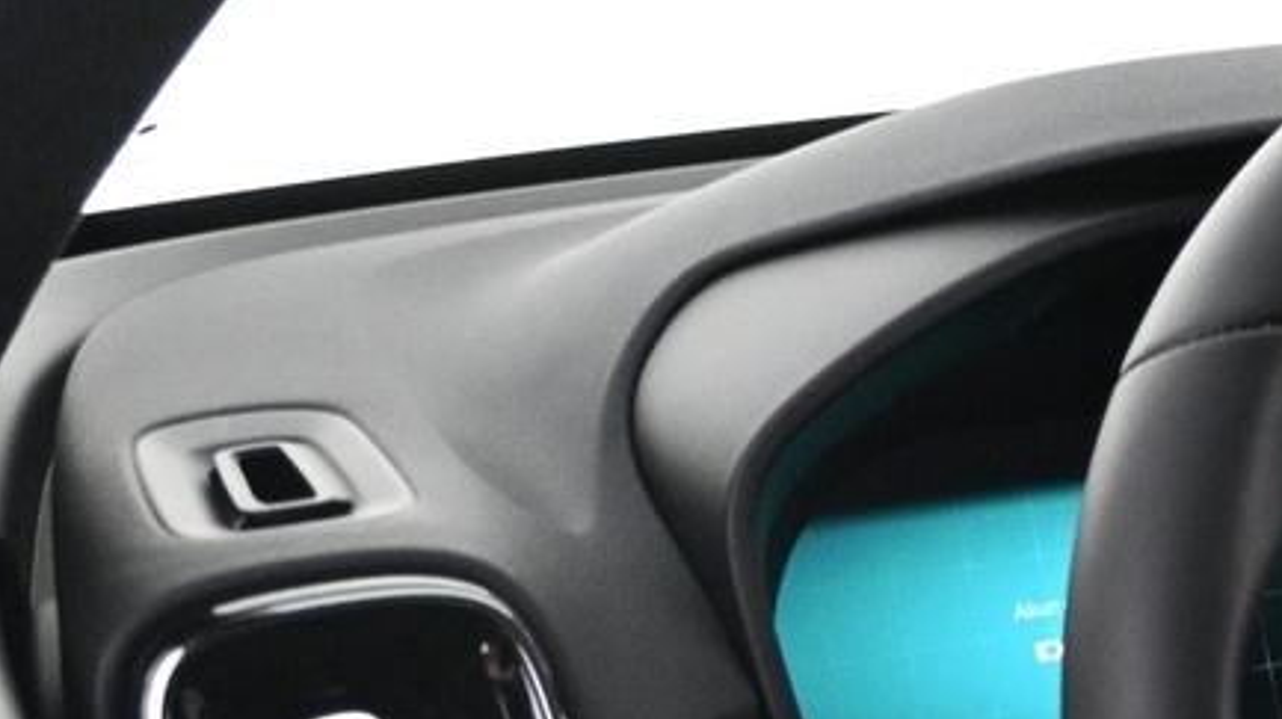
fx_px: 3499
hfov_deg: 17.8
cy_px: 811
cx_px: 2105
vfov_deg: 11.6
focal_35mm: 103
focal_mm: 17.5
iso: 2500
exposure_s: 1/30
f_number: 3.5
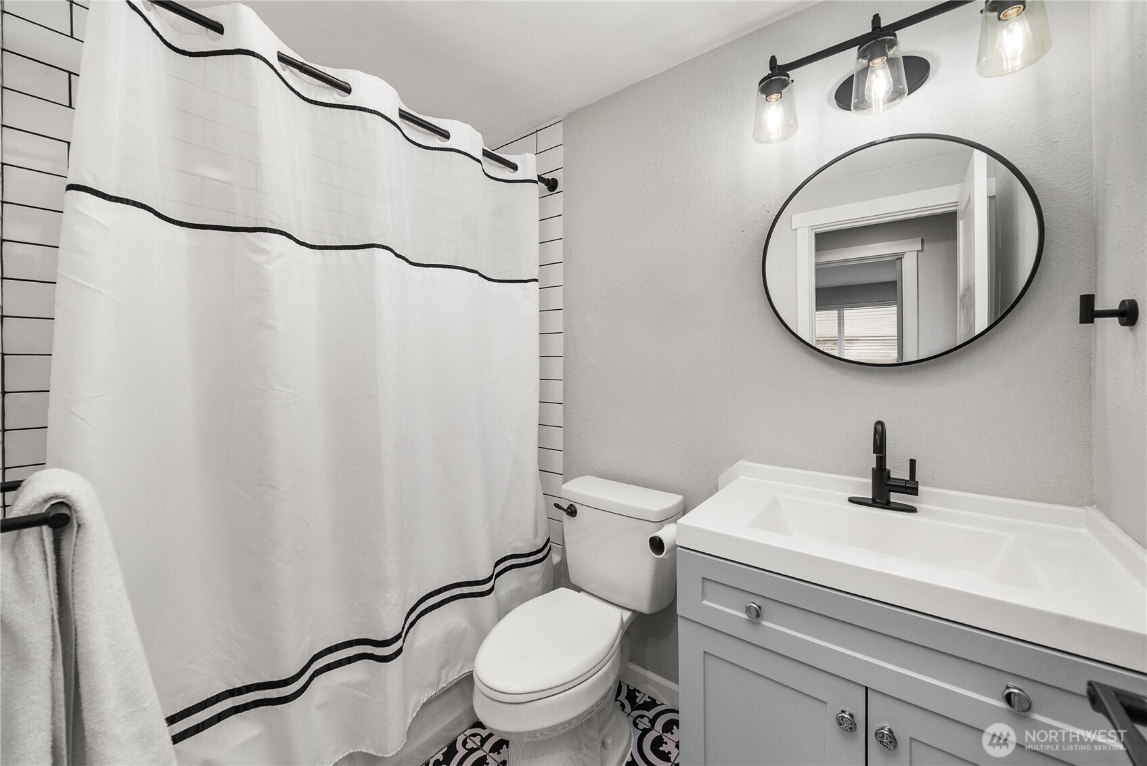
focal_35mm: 13
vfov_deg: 85.5
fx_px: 414
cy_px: 383
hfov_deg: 108.3
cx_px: 574
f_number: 7.1
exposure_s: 1/60
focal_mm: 13
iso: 80
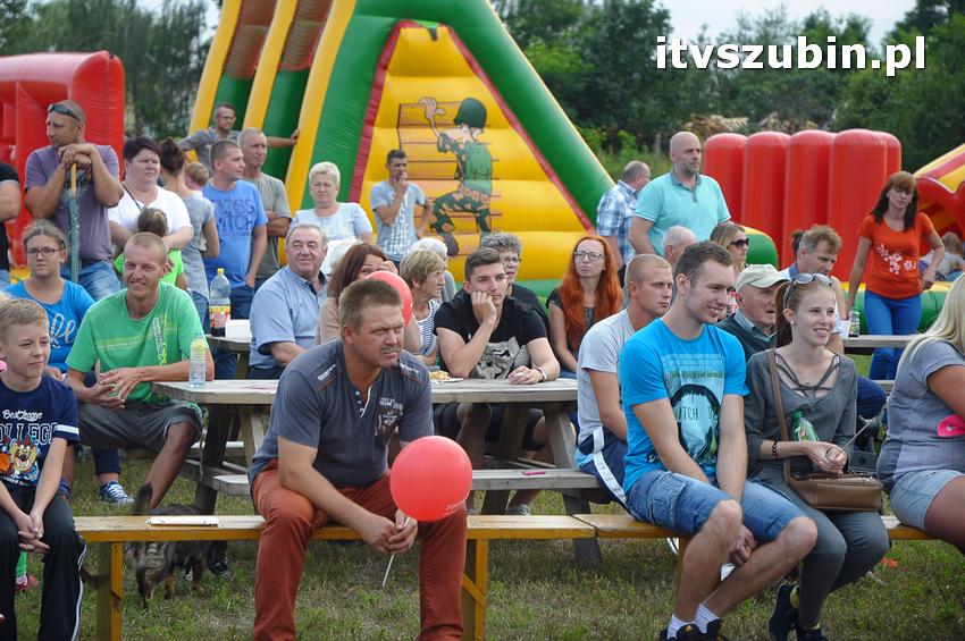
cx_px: 482
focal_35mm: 105
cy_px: 320
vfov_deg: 13.0
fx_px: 2812
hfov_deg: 19.5
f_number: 5
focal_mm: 70
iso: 400
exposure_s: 1/400
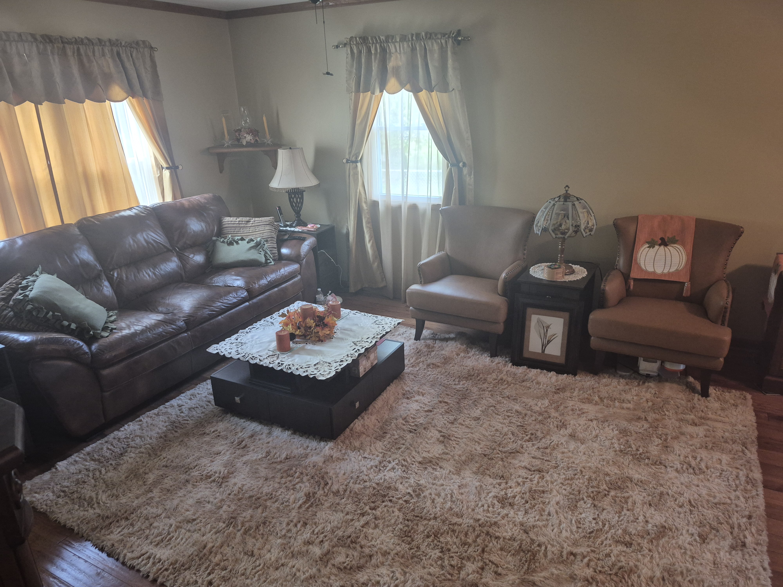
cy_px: 294
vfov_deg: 58.9
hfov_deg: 73.9
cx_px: 392
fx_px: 520
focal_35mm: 23
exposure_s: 1/60
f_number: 1.8
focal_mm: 5.4
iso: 500
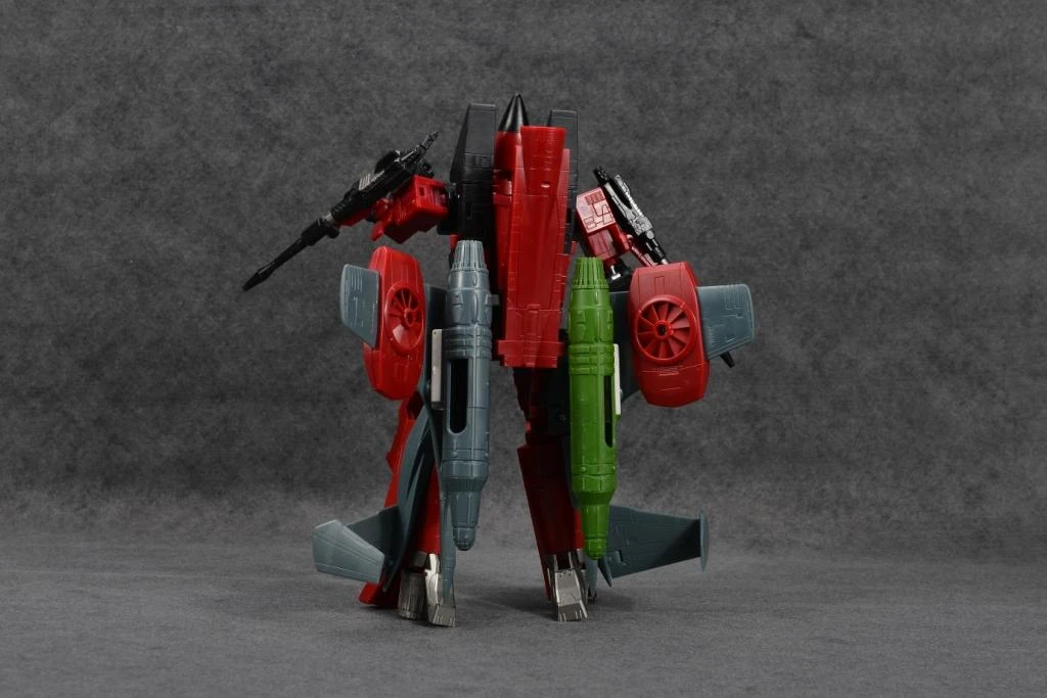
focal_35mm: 58
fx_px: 1687
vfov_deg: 23.4
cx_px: 524
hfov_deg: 34.5
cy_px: 349
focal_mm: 58
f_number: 16
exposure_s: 1/125
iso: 100
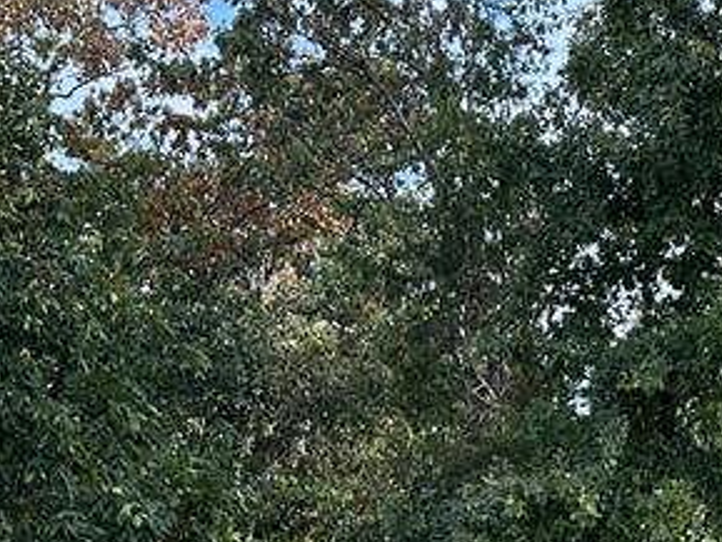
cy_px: 682
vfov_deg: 16.5
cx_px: 715
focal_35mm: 85
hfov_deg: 22.2
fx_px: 1774
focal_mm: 6.86
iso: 80
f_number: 1.78
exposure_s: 1/843
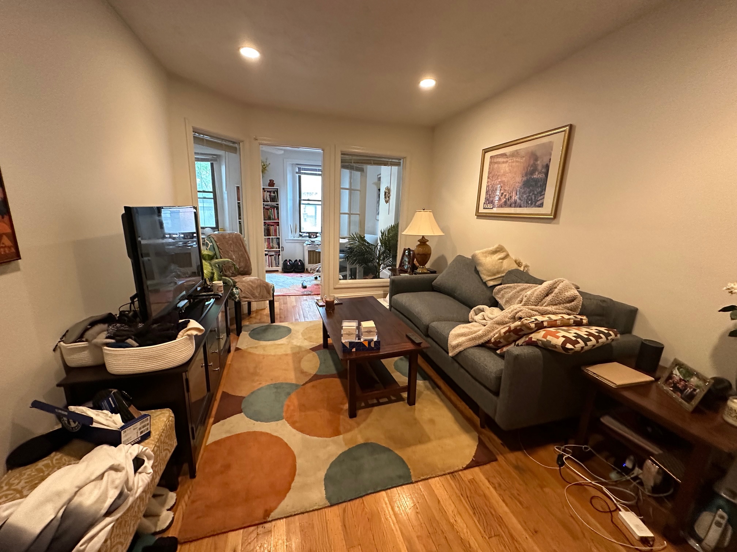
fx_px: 298
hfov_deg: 102.1
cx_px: 368
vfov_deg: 85.7
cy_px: 276
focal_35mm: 14
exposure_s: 1/60
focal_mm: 2.22
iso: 640
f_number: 2.2
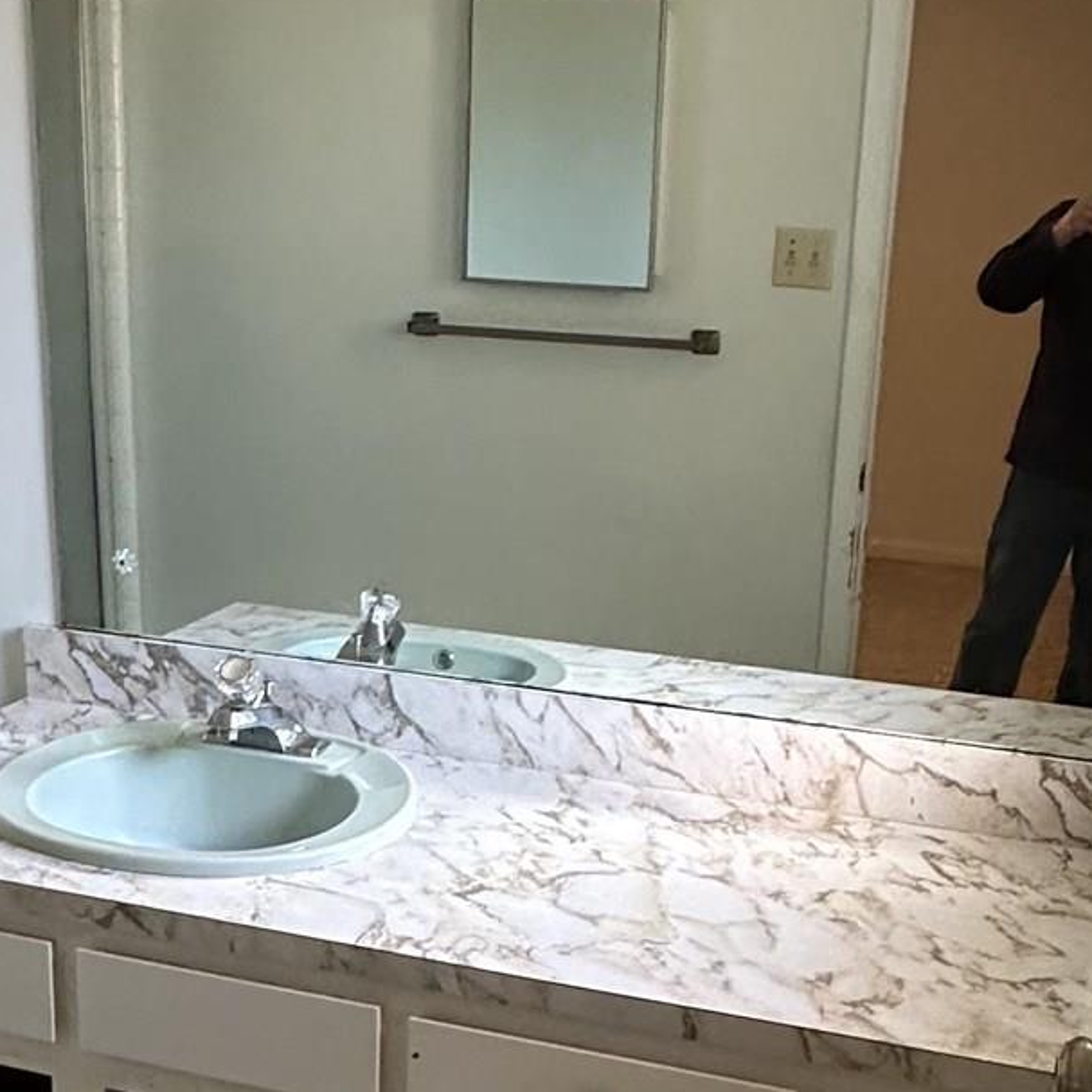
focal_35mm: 47
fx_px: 1677
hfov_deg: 36.0
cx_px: 599
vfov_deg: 35.9
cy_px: 678
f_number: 2.2
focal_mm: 2.22
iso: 400
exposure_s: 1/60
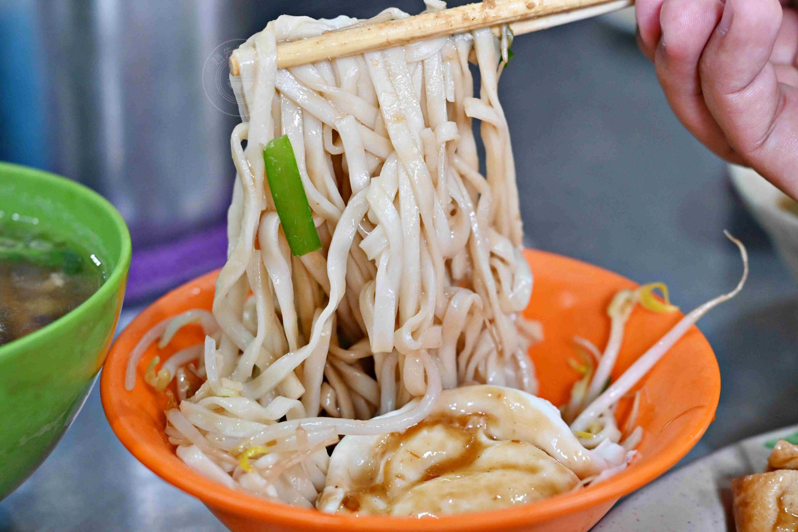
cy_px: 266
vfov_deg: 18.2
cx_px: 399
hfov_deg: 27.0
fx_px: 1662
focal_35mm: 75
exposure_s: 1/200
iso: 1400
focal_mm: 50
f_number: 3.2
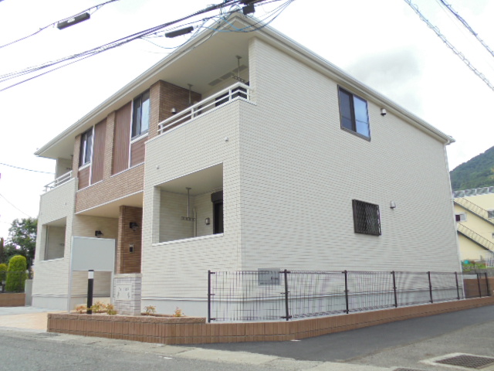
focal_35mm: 29
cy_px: 186
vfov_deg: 48.2
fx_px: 414
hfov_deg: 61.7
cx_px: 247
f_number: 3.7
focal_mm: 5.3
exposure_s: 1/320
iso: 100
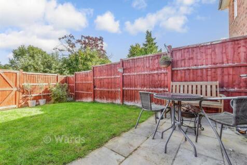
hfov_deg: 71.5
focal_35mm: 25
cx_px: 124
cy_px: 82
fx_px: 171
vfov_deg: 51.3
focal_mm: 17
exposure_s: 1/50
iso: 160
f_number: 8
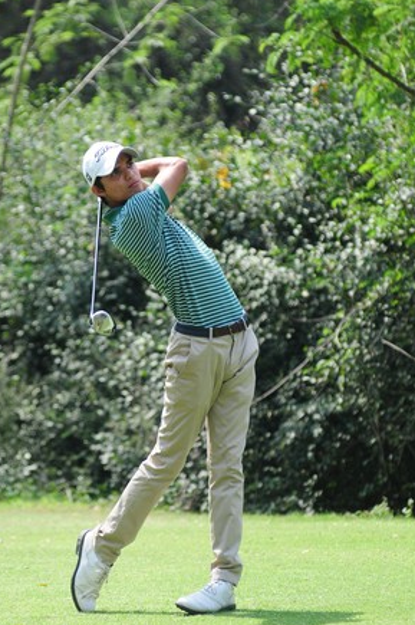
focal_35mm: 331
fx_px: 5737
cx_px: 192
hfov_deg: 4.1
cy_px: 299
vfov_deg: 6.2
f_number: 4
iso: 500
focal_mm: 200
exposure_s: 1/1600
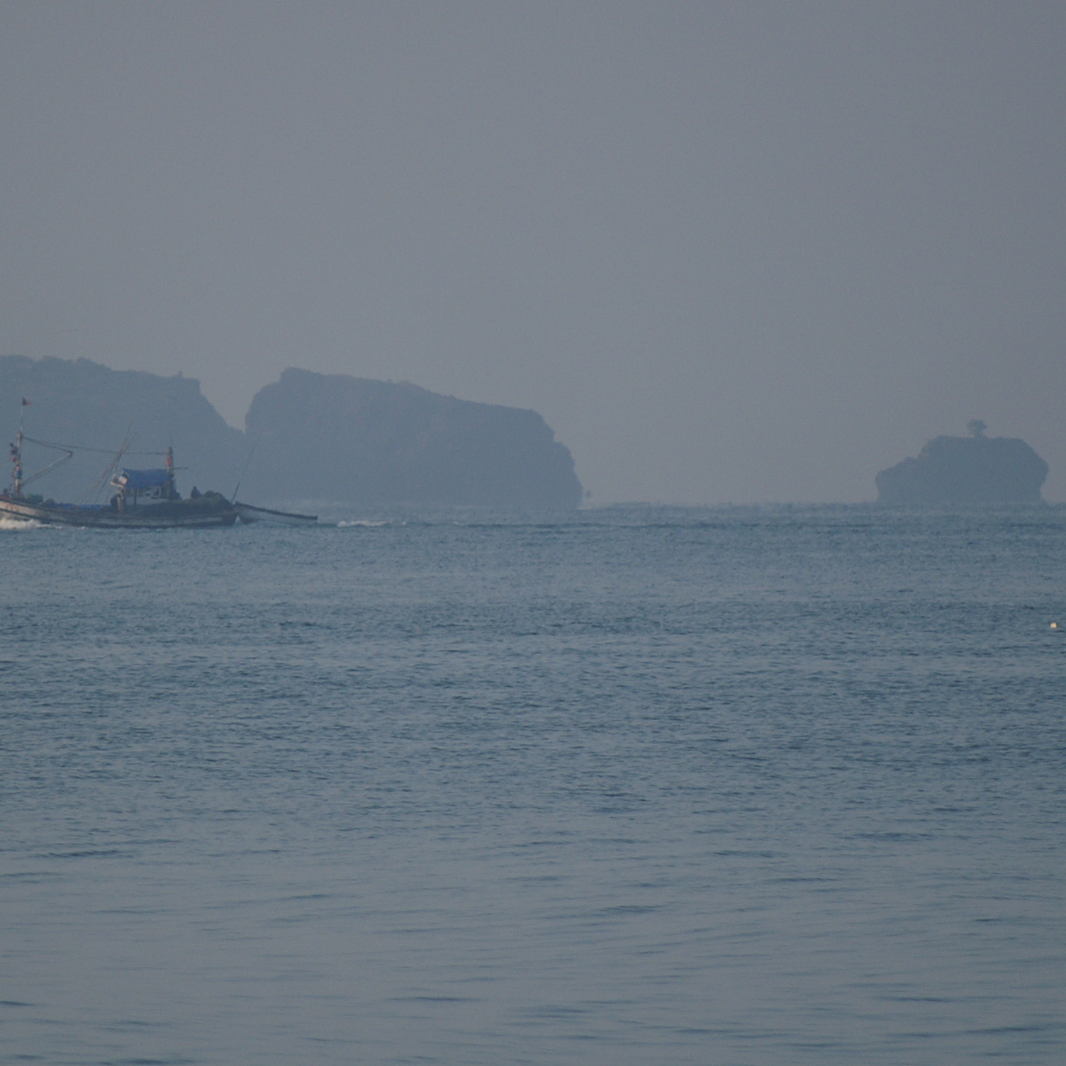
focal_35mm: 764
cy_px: 502
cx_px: 417
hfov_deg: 2.3
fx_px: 26618
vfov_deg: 2.3
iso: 200
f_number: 5.6
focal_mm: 300
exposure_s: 1/800
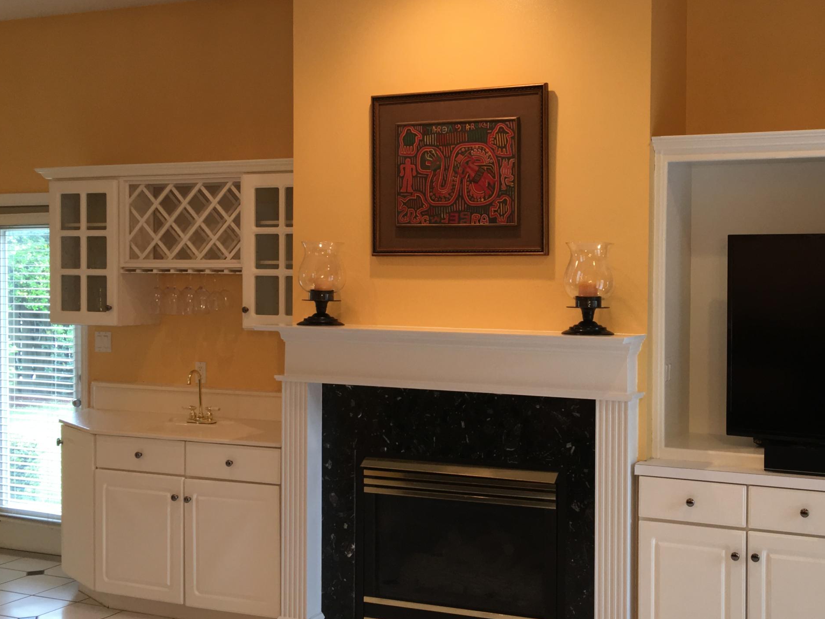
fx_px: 1096
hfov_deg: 40.9
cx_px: 524
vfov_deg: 31.5
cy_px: 315
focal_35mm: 46
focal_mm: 4.15
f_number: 2.2
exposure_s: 1/30
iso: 40
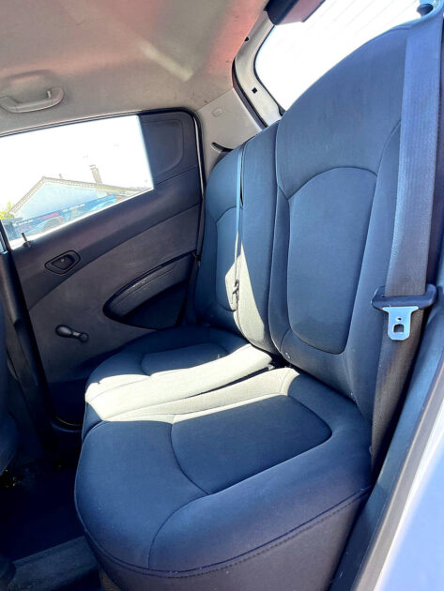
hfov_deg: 53.1
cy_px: 296
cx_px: 222
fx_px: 444
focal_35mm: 26
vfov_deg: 67.3
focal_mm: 5.1
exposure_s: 1/171
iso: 50
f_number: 1.6
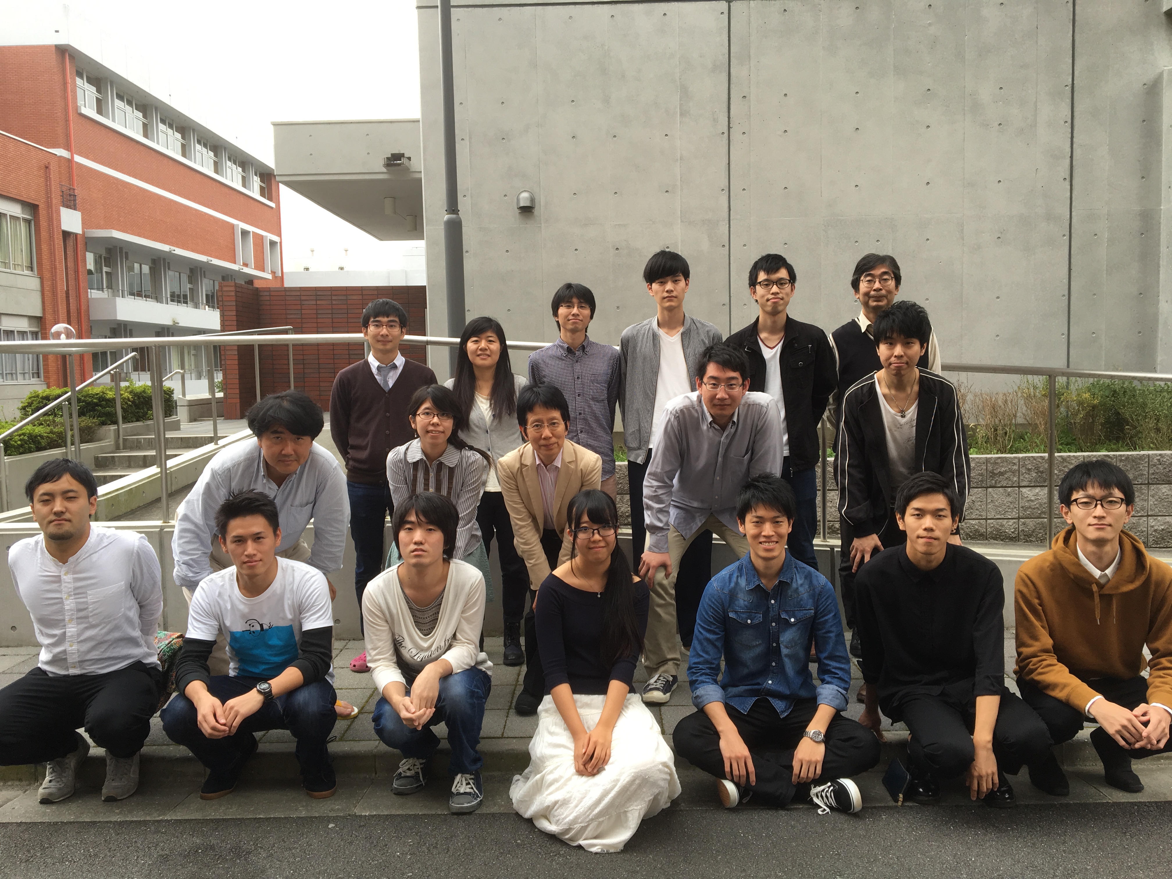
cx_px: 586
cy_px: 440
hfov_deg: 61.7
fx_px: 982
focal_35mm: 29
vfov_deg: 48.2
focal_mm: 4.15
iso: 25
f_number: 2.2
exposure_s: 1/60
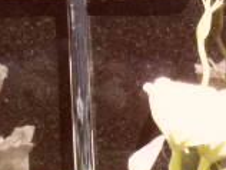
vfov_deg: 2.9
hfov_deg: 3.8
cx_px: 594
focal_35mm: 517
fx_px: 3381
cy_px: 279
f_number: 4.2
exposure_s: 1/180
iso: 80
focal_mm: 13.2
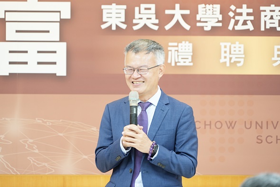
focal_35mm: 201
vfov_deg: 6.8
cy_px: 94
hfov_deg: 10.2
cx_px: 140
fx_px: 1563
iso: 800
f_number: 6.3
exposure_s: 1/25
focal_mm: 201
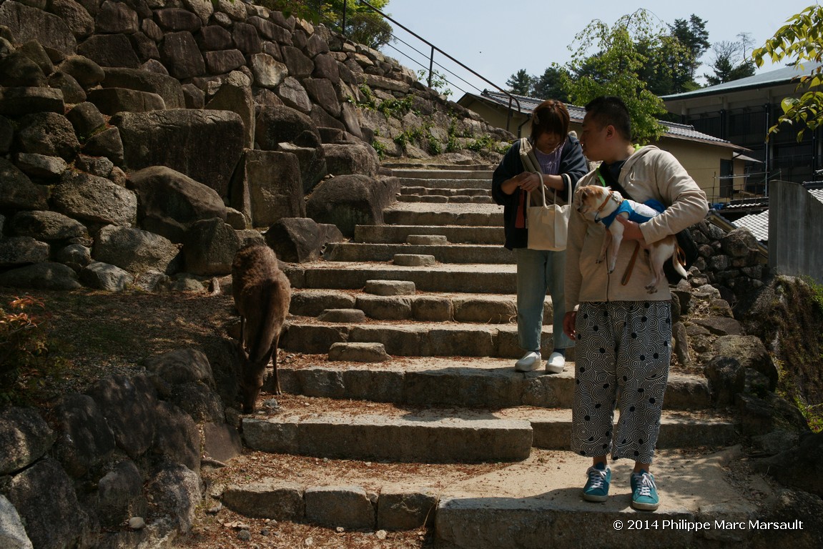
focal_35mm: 35
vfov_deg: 37.9
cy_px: 274
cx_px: 412
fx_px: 800
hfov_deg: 54.4
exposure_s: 1/640
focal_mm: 35
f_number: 11
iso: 400
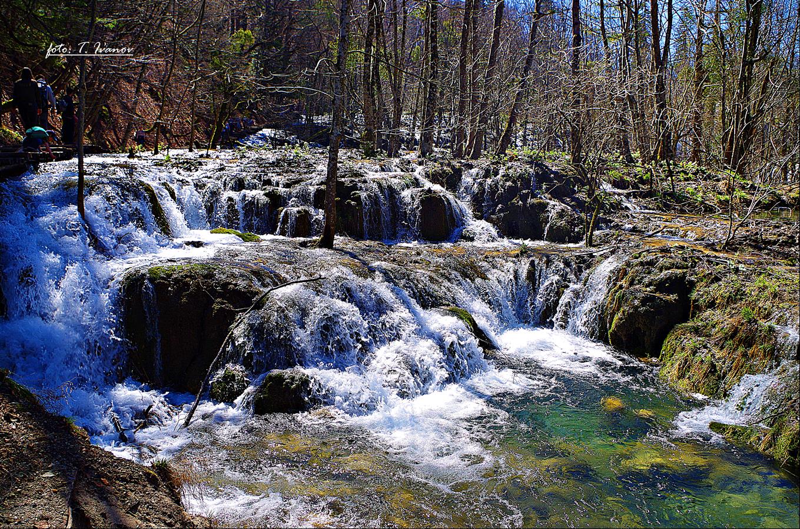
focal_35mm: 30
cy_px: 264
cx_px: 400
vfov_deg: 43.4
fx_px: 665
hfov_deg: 62.0
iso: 100
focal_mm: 20
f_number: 5.6
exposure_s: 1/200
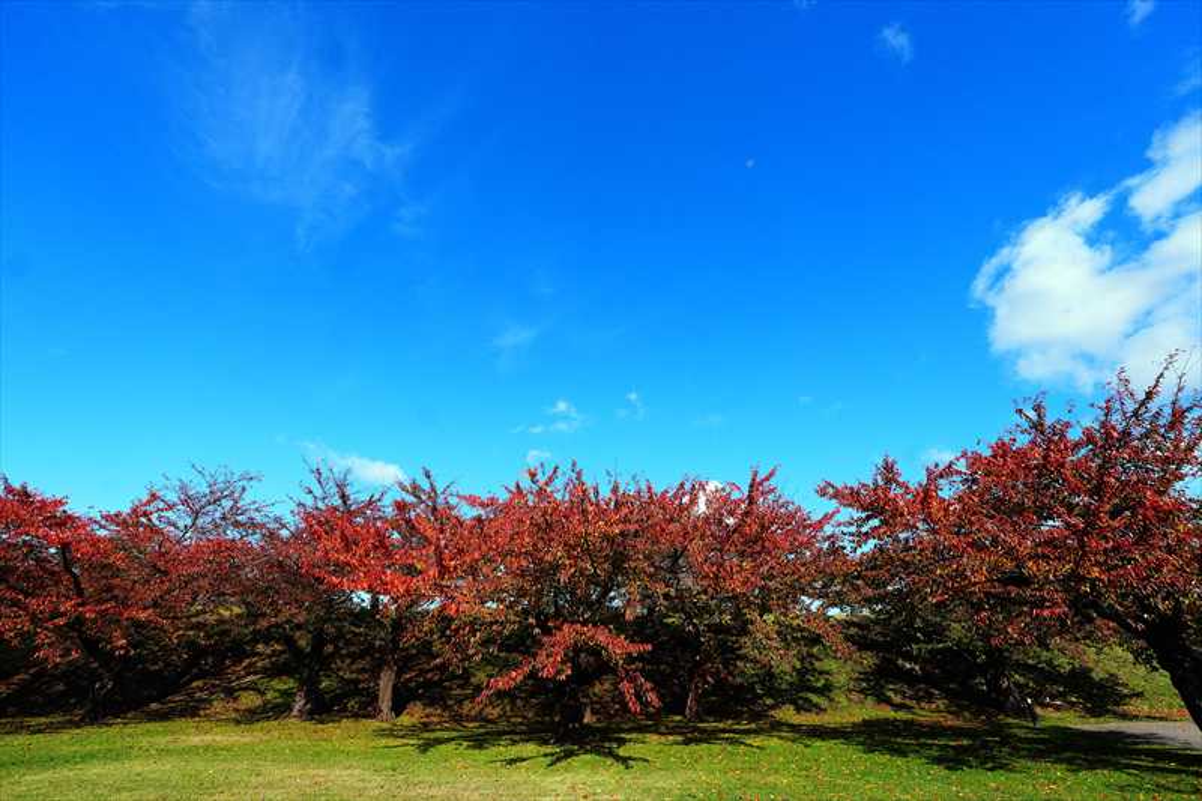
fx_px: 501
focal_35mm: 15
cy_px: 400
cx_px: 601
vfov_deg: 77.3
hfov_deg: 100.4
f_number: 8
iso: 200
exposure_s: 1/500
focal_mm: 10
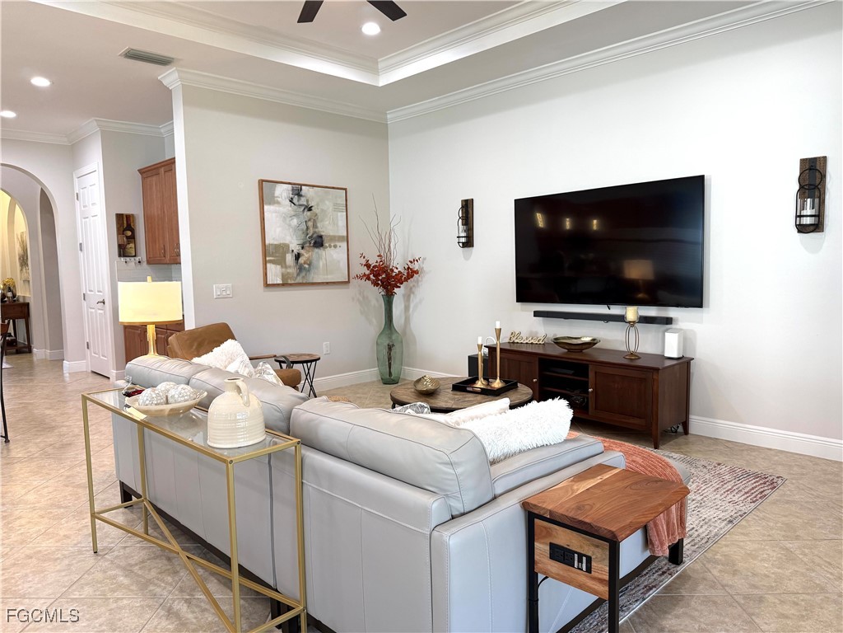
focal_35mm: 24
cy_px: 316
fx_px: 584
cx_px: 422
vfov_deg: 56.8
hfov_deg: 71.6
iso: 200
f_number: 1.78
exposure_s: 1/120
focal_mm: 6.76
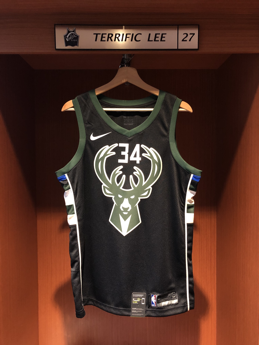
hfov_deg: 49.7
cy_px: 172
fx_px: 279
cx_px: 130
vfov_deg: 63.4
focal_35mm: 28
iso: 100
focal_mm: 3.99
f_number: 1.8
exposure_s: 1/15
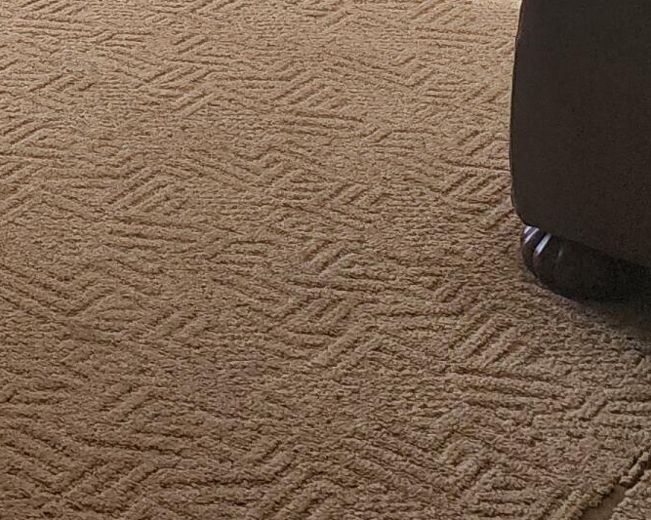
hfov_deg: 17.6
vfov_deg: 13.2
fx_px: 1945
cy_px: -523
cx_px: -243
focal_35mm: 101
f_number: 1.8
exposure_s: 1/60
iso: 50
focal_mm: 6.4
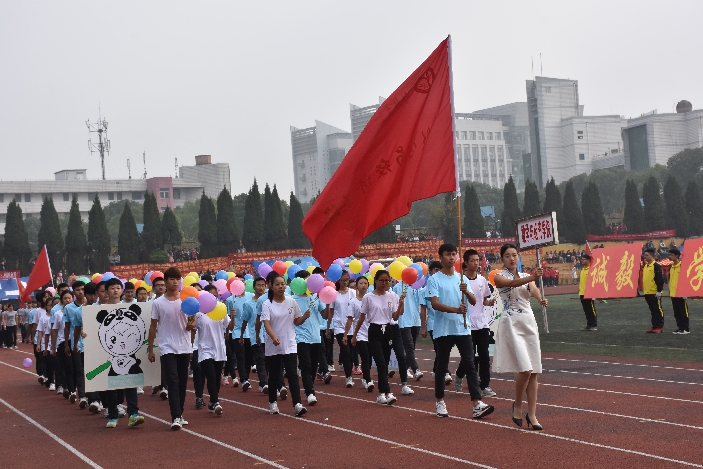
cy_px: 234
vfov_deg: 21.6
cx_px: 352
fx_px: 1230
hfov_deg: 31.9
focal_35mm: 63
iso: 500
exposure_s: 1/400
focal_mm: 42
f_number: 10
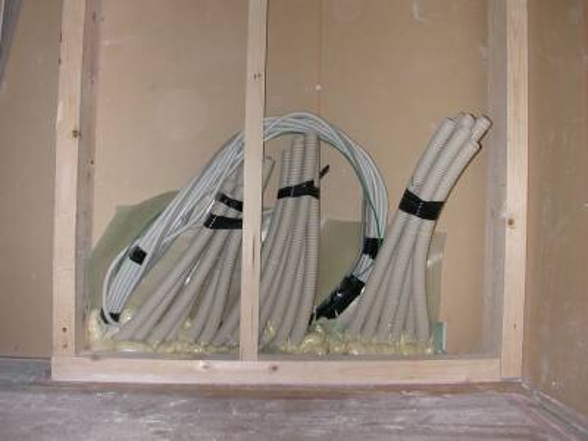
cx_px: 294
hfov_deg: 50.1
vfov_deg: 38.7
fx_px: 628
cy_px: 220
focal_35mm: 37
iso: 100
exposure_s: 1/59.9
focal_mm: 5.6
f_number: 2.7
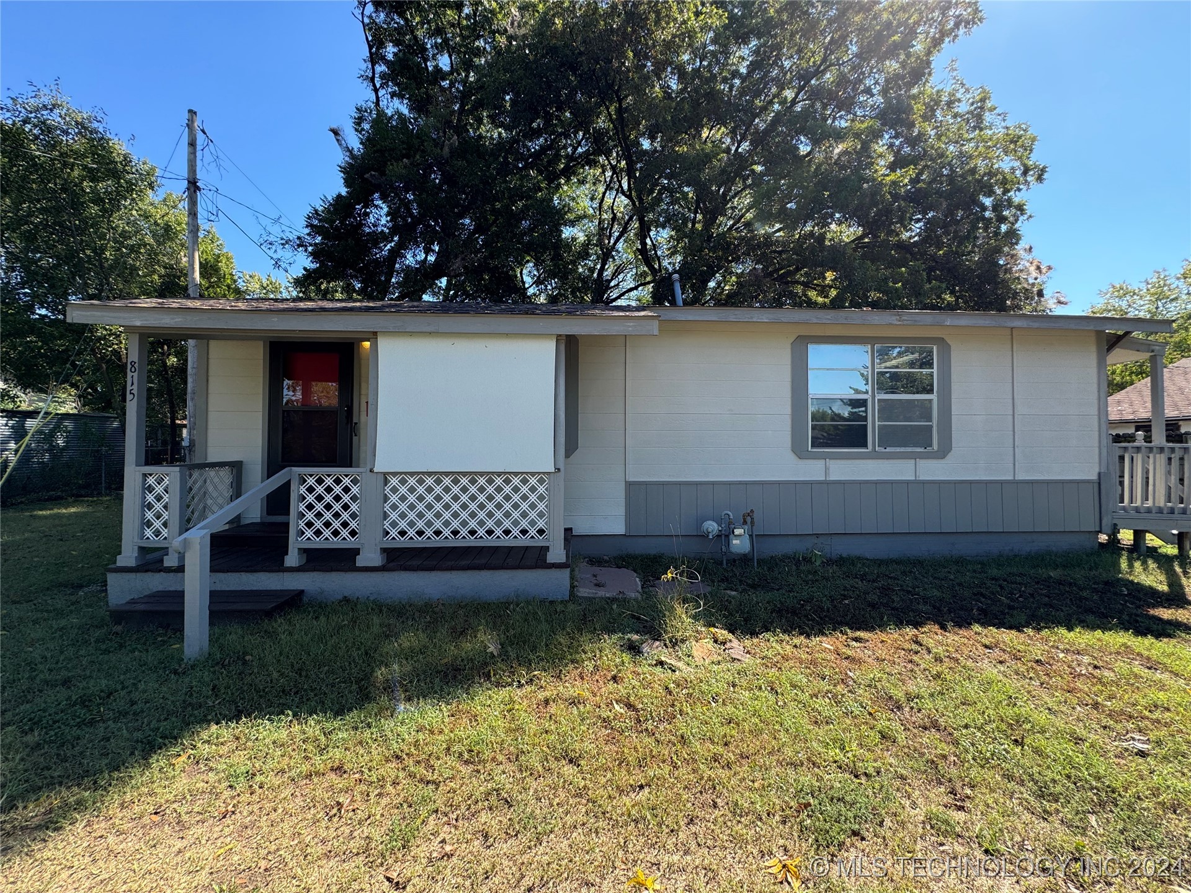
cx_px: 596
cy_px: 446
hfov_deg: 102.1
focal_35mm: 14
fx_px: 482
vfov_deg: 85.7
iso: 40
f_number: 2.2
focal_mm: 2.22
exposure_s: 1/433
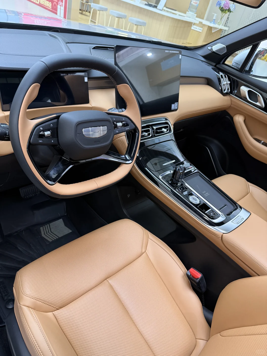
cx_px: 134
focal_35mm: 24
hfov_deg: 56.8
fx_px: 247
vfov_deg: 71.6
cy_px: 178
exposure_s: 1/50
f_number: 1.78
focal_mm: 6.76
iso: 250
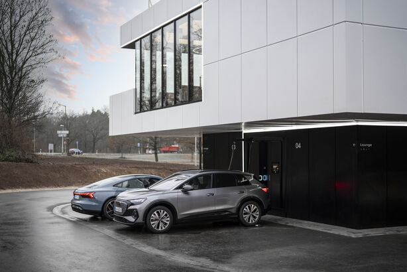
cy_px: 136
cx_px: 204
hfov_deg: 39.6
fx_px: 566
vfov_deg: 27.0
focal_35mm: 50
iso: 100
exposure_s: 1/160
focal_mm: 50
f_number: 1.4
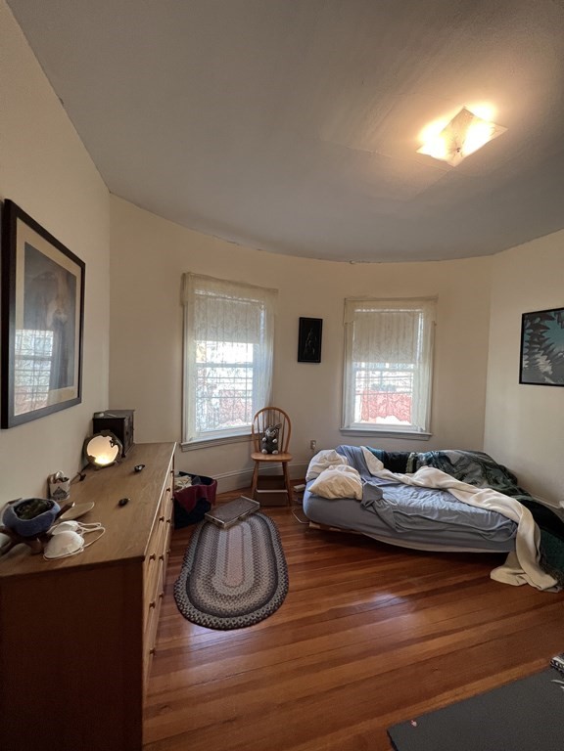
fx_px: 282
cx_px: 282
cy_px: 376
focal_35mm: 13
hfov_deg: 89.9
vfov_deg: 106.2
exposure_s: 1/120
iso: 100
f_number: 1.8
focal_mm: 1.57
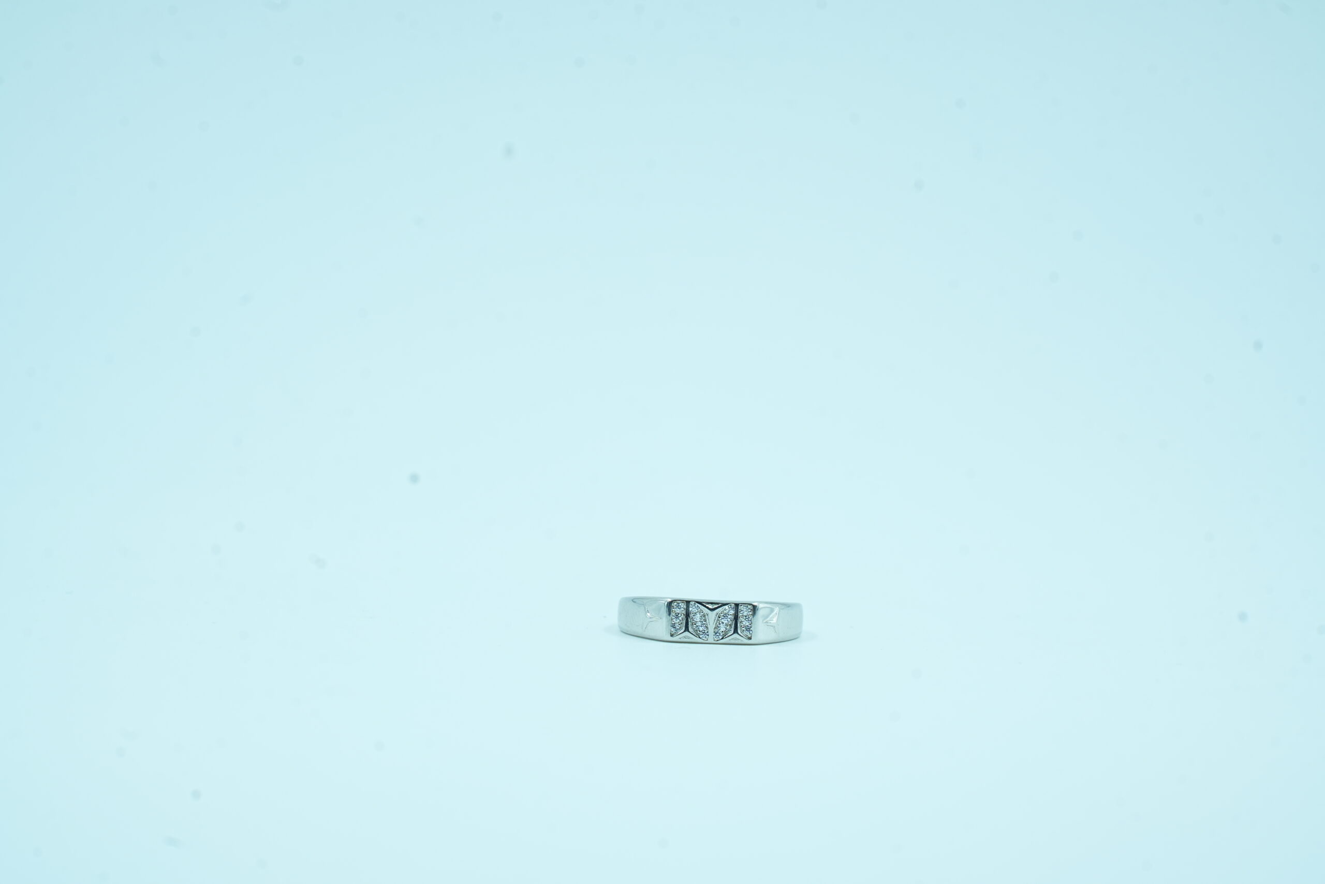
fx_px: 3865
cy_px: 442
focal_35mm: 105
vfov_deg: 13.0
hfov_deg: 19.5
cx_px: 662
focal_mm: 105
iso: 500
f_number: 10
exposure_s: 1/125
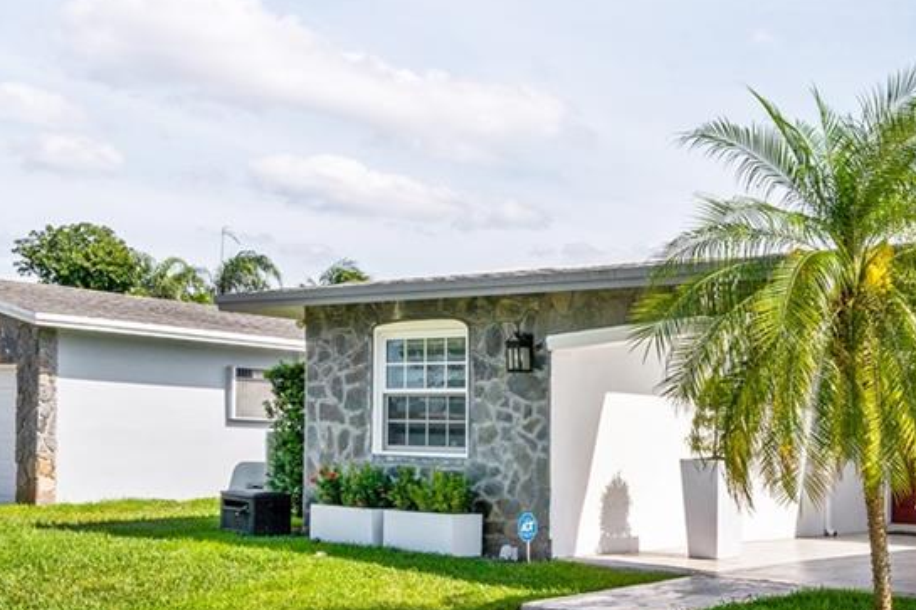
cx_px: 881
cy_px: 401
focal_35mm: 47
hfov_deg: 38.1
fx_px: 1195
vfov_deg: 28.5
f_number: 16
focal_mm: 16
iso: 320
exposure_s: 1/320
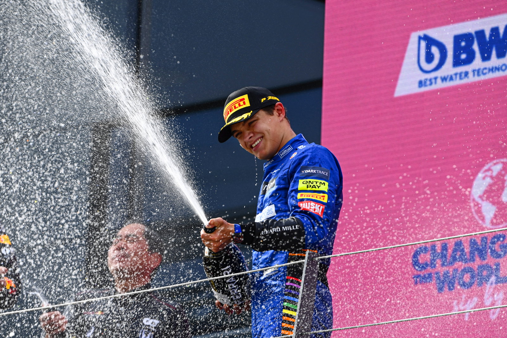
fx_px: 5350
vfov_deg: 3.6
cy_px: 169
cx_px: 254
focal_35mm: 380
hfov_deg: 5.4
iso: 400
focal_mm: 380
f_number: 7.1
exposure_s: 1/640
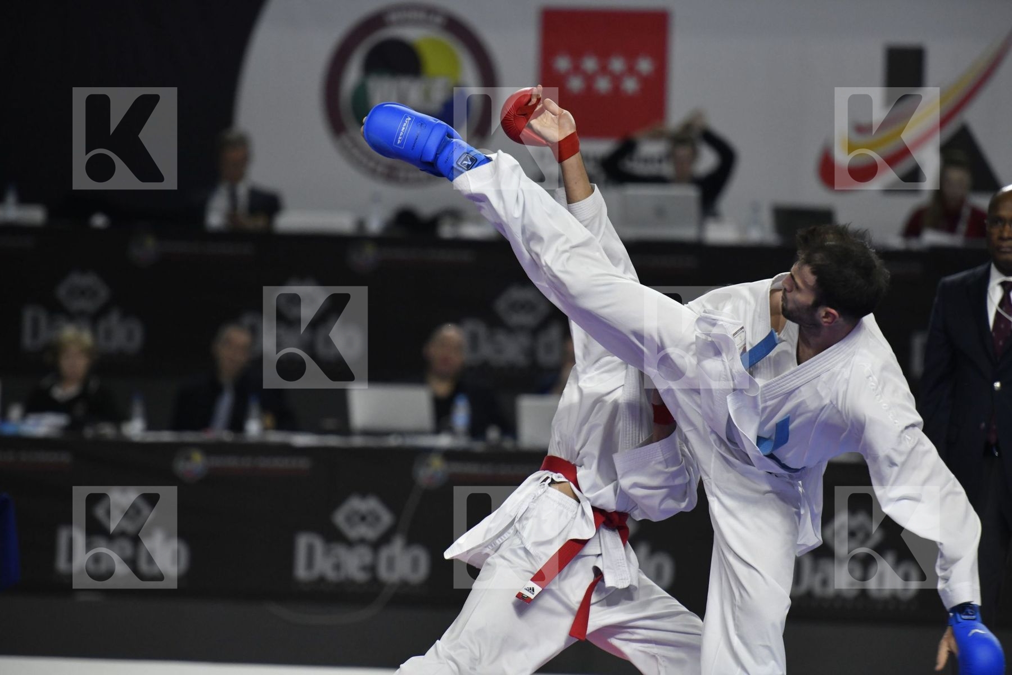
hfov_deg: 7.4
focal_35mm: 280
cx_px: 506
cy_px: 338
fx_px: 7870
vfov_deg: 4.9
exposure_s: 1/1000
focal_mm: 280
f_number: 4
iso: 2000
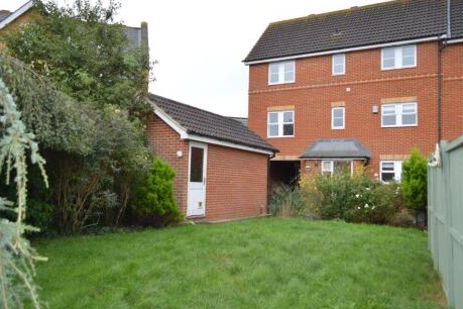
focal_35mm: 28
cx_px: 231
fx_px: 360
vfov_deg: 46.4
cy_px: 151
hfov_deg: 65.5
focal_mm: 18
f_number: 4
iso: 100
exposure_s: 1/160
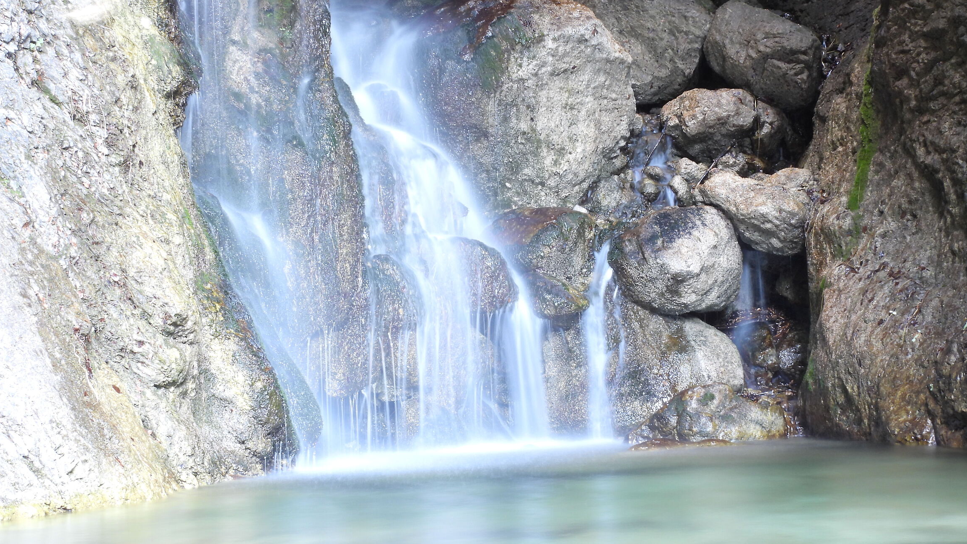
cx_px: 493
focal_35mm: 85
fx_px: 2180
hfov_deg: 25.0
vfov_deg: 14.2
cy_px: 303
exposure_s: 6
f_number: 8
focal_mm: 13.4
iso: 100
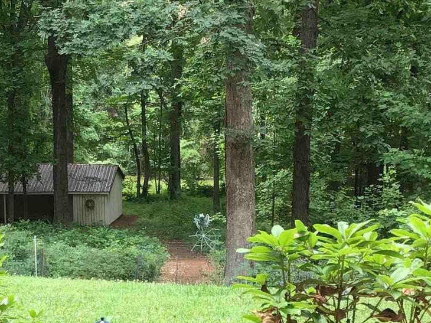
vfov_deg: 16.7
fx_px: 1083
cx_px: 83
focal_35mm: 87
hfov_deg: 22.2
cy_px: 287
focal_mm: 3.3
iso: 32
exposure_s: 1/120
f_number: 2.4
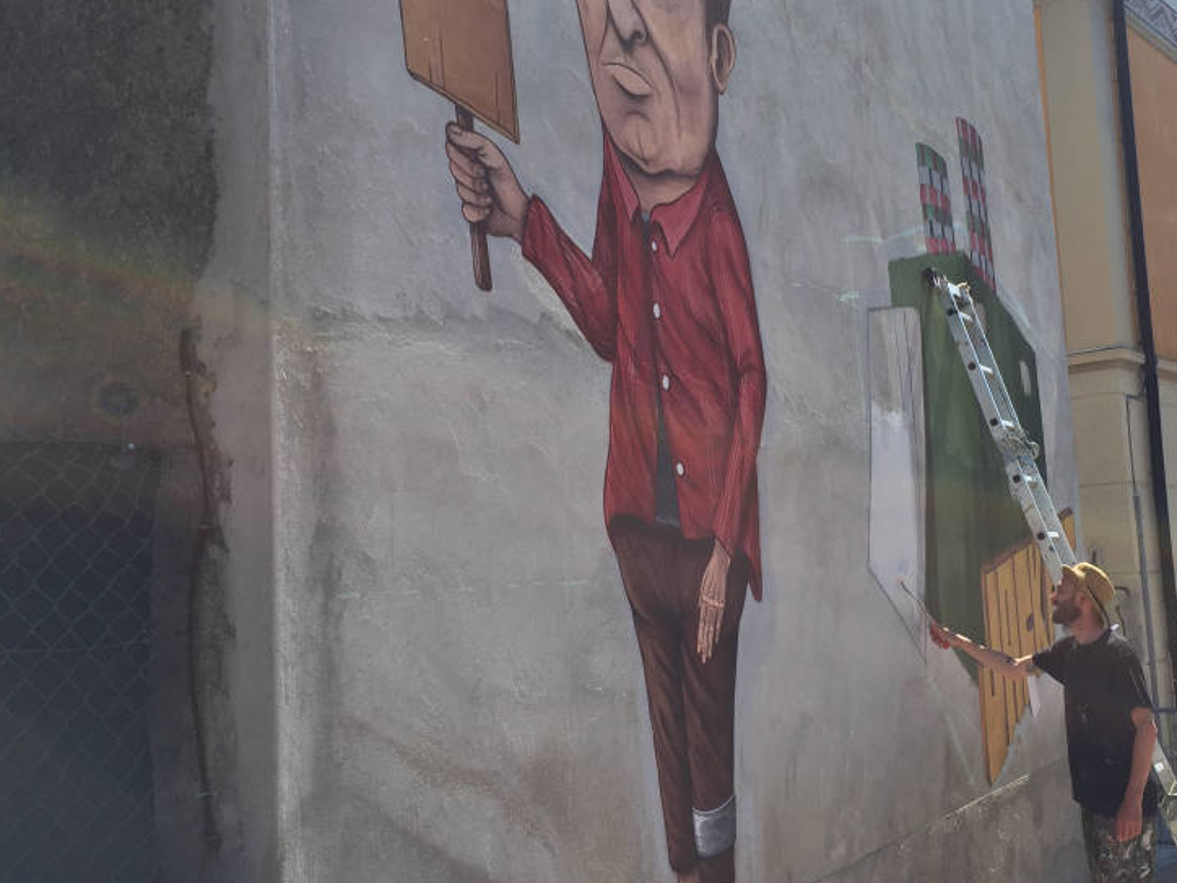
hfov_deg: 45.4
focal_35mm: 41
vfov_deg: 35.1
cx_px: 732
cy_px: 444
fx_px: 1394
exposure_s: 1/1099
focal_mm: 4.15
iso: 32
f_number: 2.2
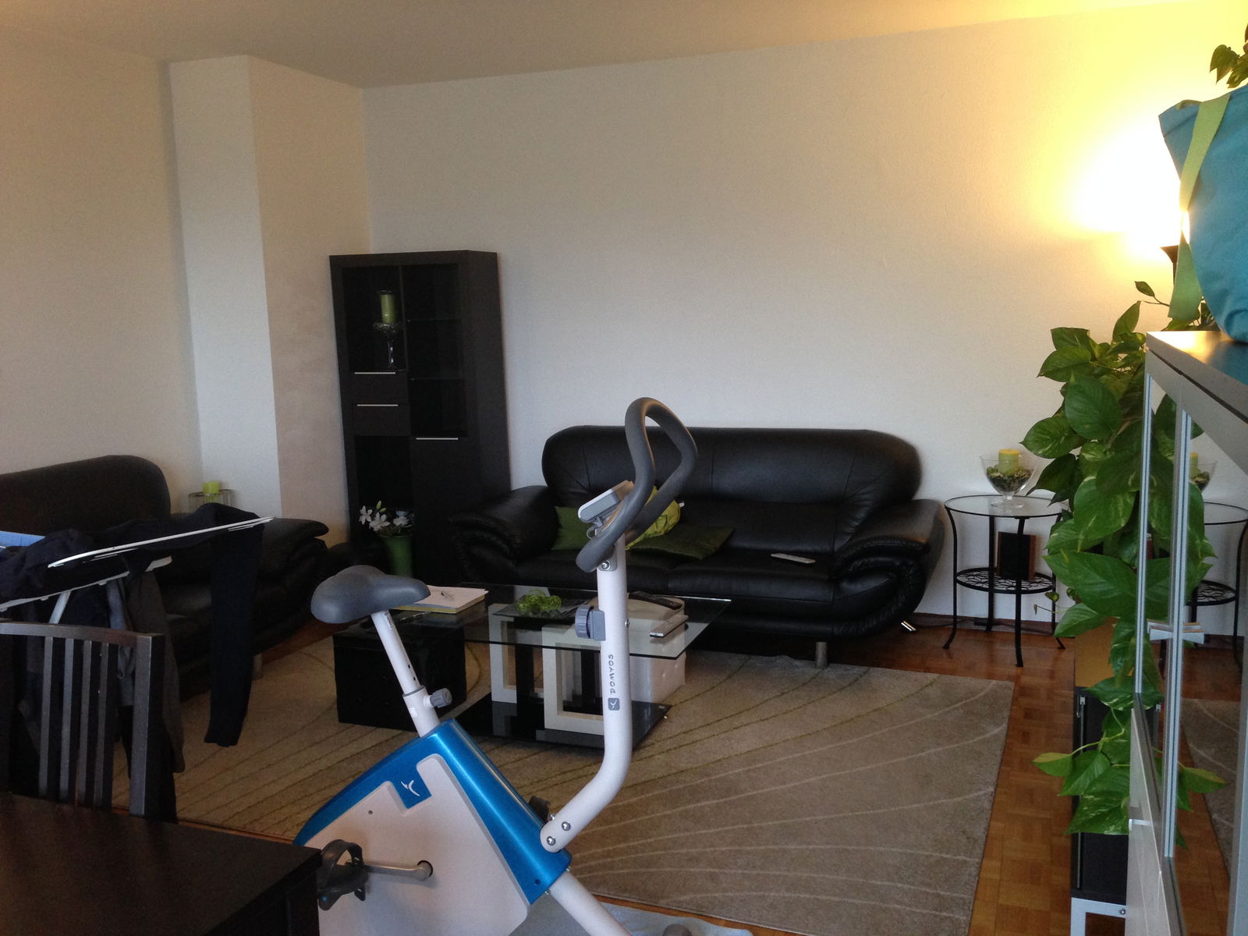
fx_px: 1190
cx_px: 624
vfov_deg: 42.9
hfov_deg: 55.4
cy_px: 468
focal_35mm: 33
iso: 200
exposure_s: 1/20
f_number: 2.4
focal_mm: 4.12
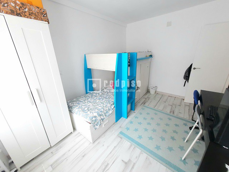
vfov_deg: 89.9
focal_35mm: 13
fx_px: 86
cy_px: 86
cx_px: 114
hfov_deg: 106.2
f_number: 2.2
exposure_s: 1/50
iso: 125
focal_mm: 1.74
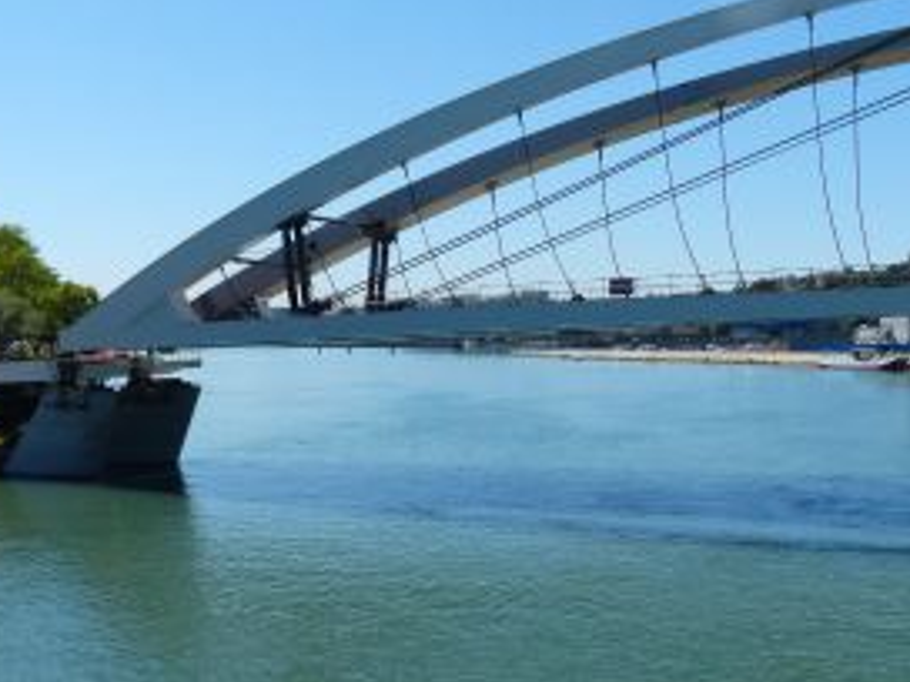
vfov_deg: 31.4
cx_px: 519
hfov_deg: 41.1
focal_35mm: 46
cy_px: 430
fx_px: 1209
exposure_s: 1/1000
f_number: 4
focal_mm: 4.5
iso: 100
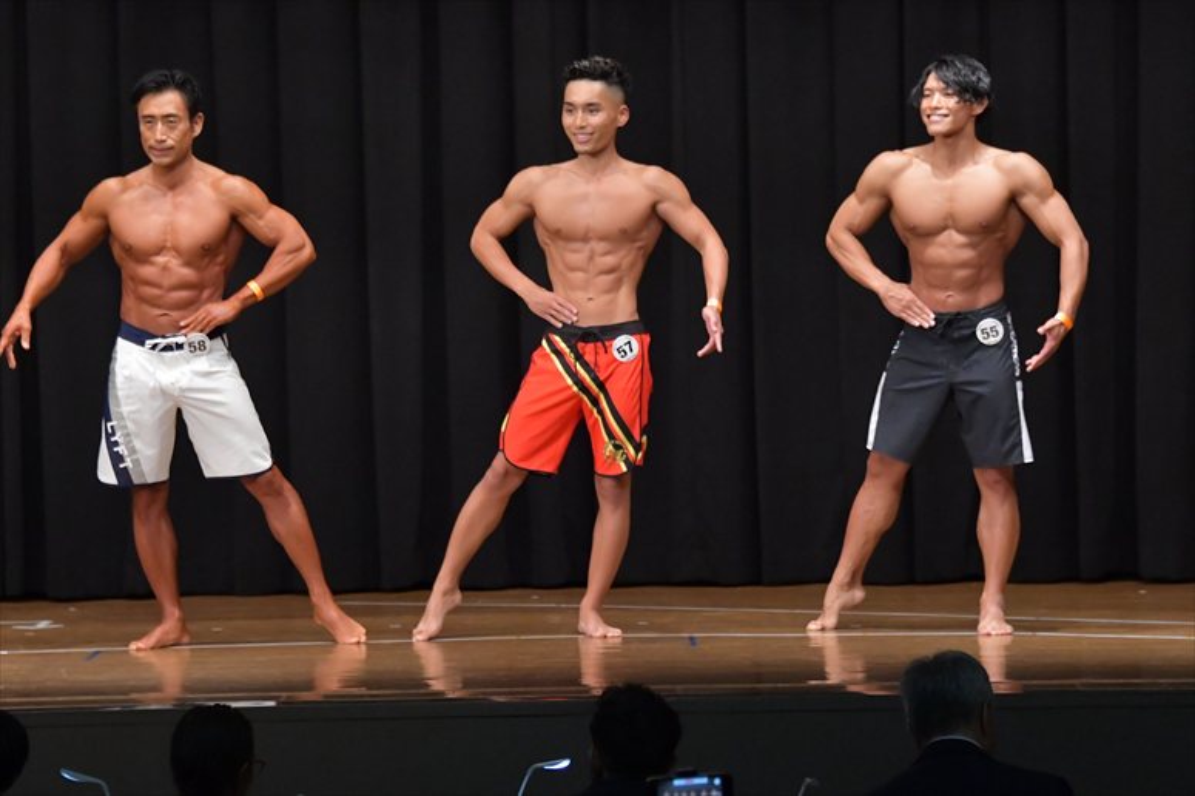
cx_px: 598
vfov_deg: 6.8
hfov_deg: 10.2
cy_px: 398
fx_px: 6702
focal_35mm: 202
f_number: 5.6
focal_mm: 135
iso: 6400
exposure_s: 1/400
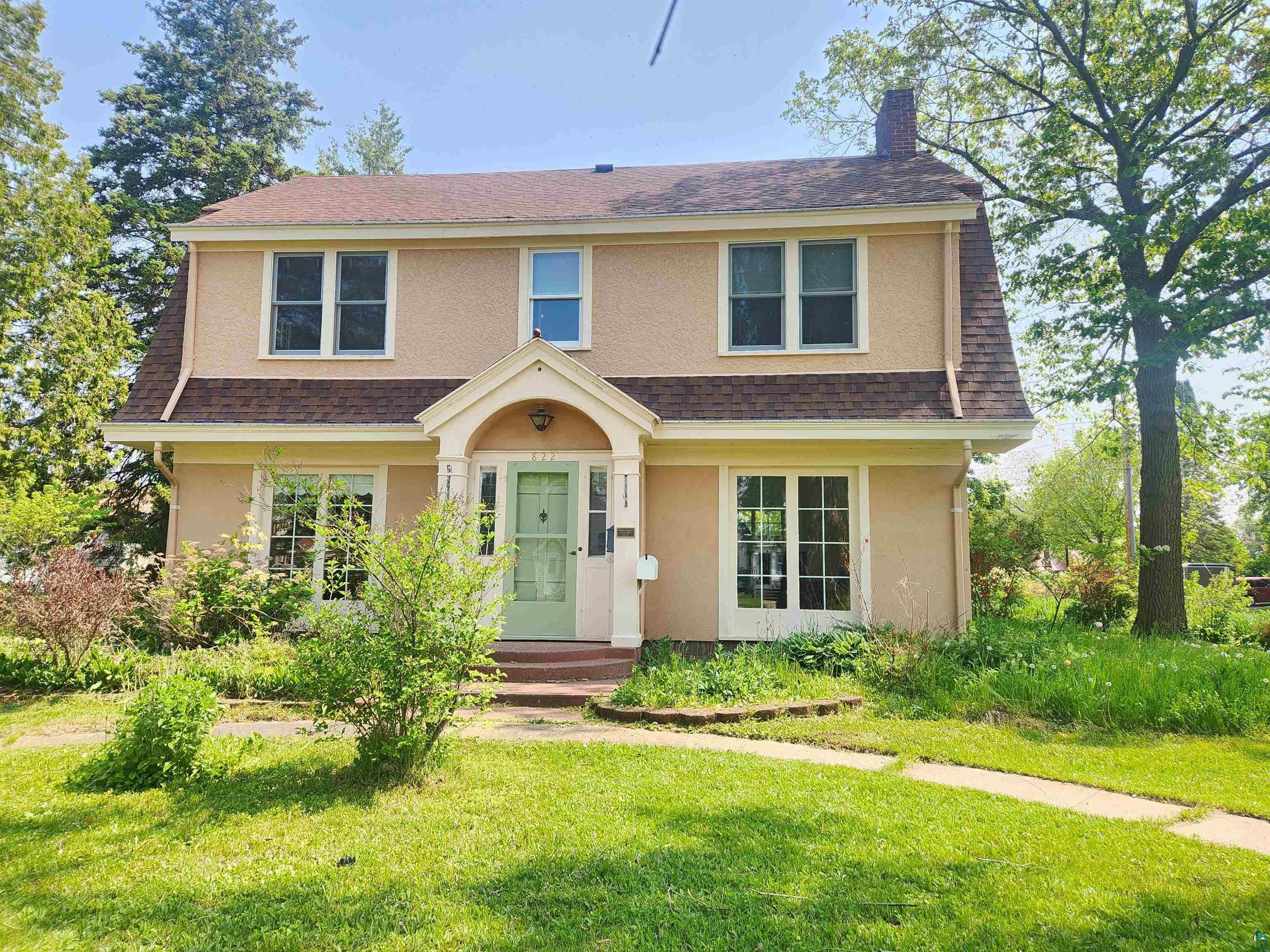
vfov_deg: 58.9
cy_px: 476
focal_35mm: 23
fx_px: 844
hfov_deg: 73.9
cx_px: 635
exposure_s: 1/296
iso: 20
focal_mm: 5.4
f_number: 1.8
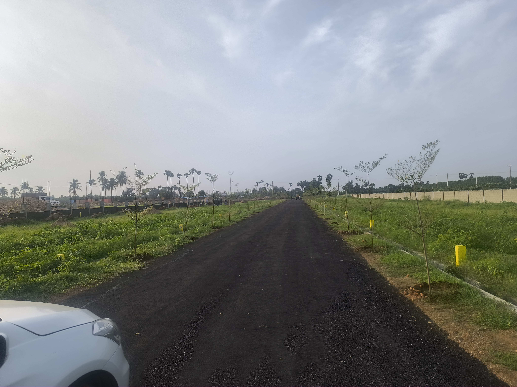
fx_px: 344
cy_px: 194
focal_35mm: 23
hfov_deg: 73.9
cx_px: 258
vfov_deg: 58.9
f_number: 1.65
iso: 50
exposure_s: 1/836
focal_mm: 6.14
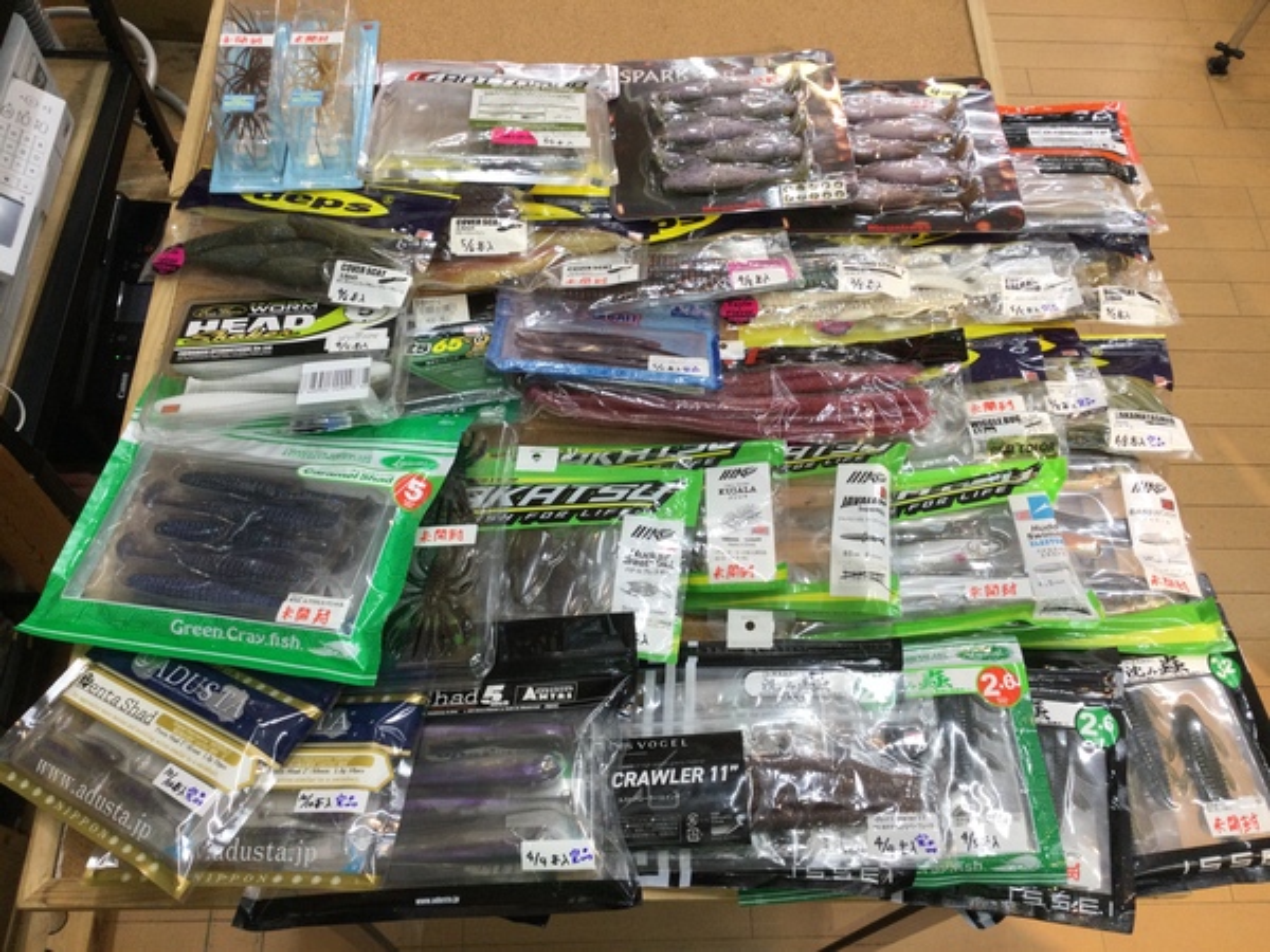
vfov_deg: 45.4
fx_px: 1137
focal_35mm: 31
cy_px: 476
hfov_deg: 58.4
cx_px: 635
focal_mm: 3.3
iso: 32
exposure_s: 1/40
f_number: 2.4
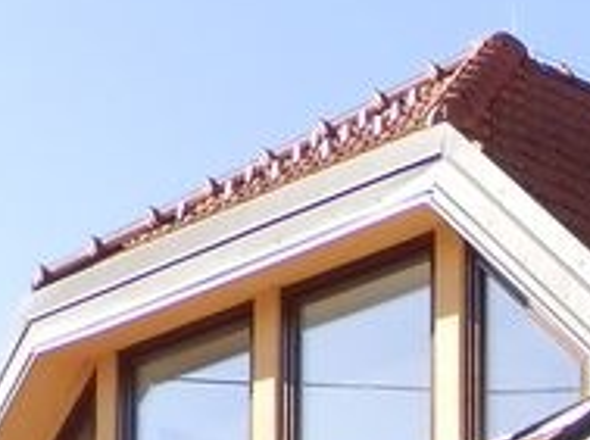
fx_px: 2586
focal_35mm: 152
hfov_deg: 11.7
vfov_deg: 8.9
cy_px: 1027
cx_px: 1180
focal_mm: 5
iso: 80
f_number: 3.3
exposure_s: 1/320
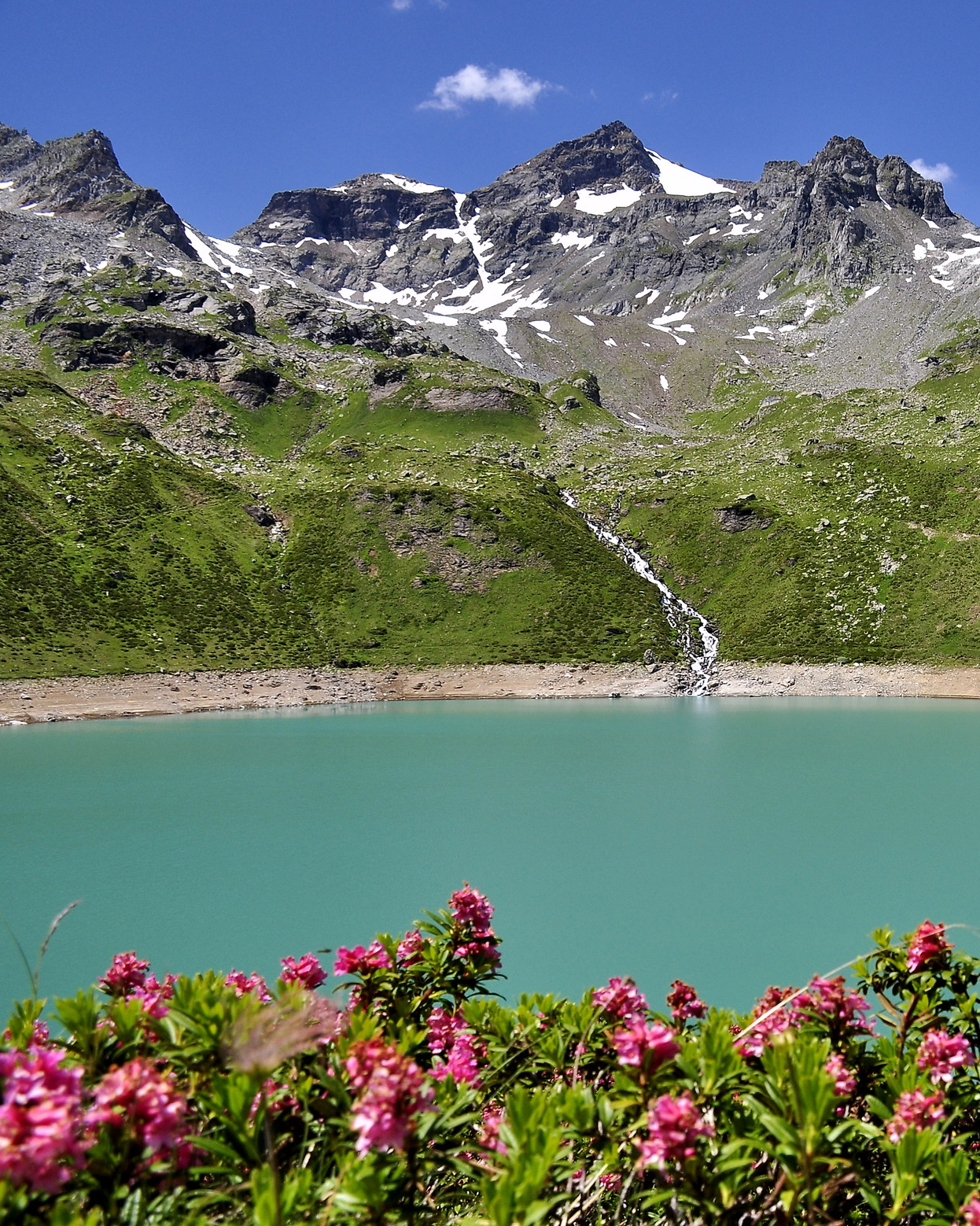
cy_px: 618
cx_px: 939
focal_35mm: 39
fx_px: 1414
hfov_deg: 35.2
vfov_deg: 46.8
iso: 200
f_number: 8
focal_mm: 18
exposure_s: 1/180
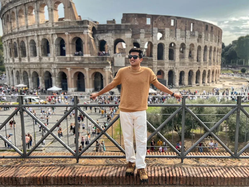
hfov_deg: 67.3
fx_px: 187
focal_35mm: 26
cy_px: 94
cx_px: 124
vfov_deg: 53.1
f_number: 1.5
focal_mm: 5.7
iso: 50
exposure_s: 1/2165
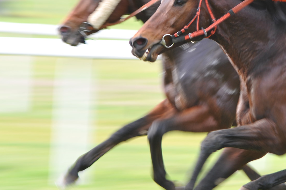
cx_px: 255
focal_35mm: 456
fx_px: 3620
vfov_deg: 3.0
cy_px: 52
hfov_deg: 4.5
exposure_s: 1/80
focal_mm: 210
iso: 400
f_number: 6.3
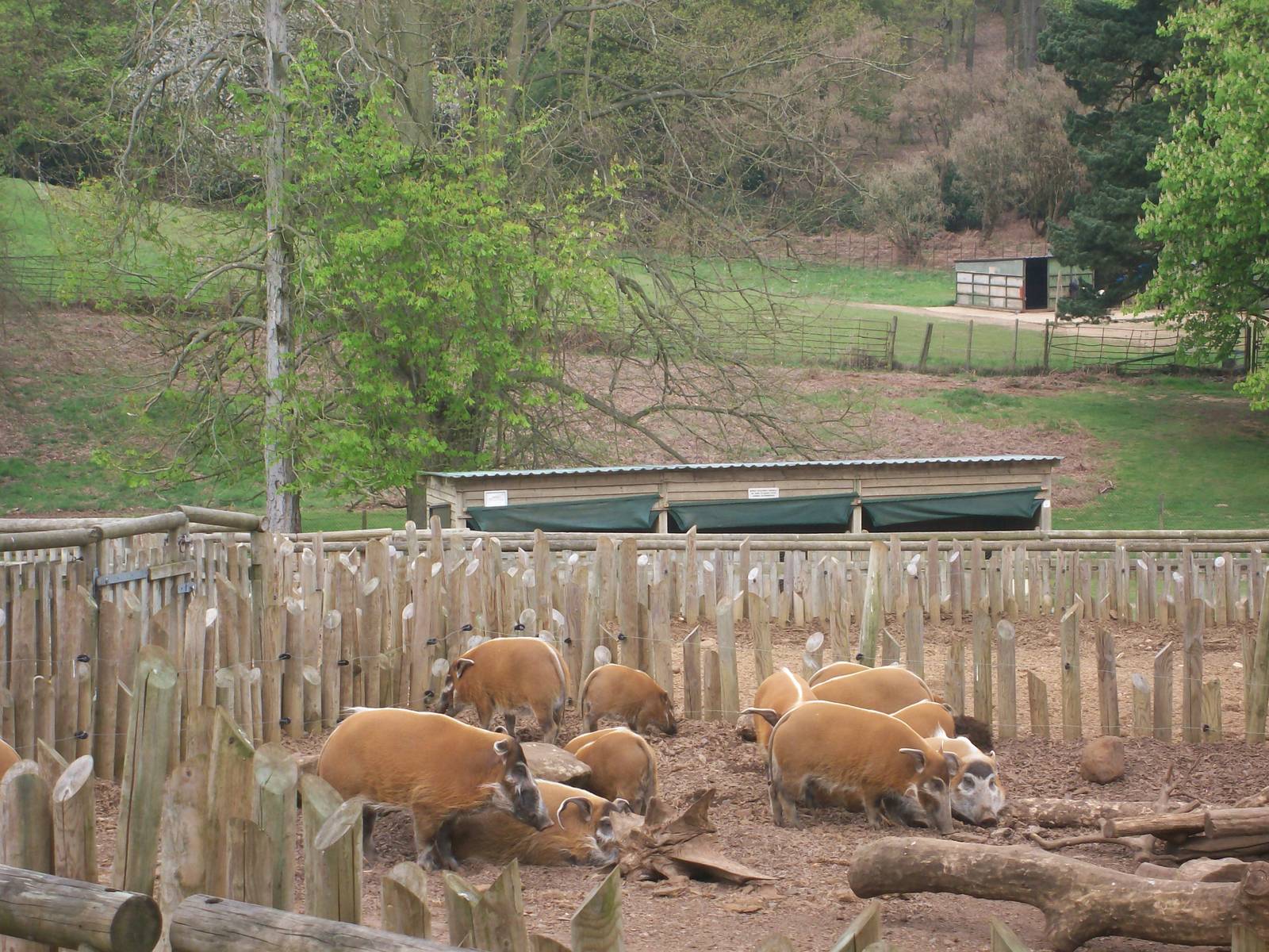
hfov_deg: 18.7
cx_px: 634
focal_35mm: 105
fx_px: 3849
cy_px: 476
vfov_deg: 14.1
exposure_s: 1/135
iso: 80
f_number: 4.9
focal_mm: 17.4
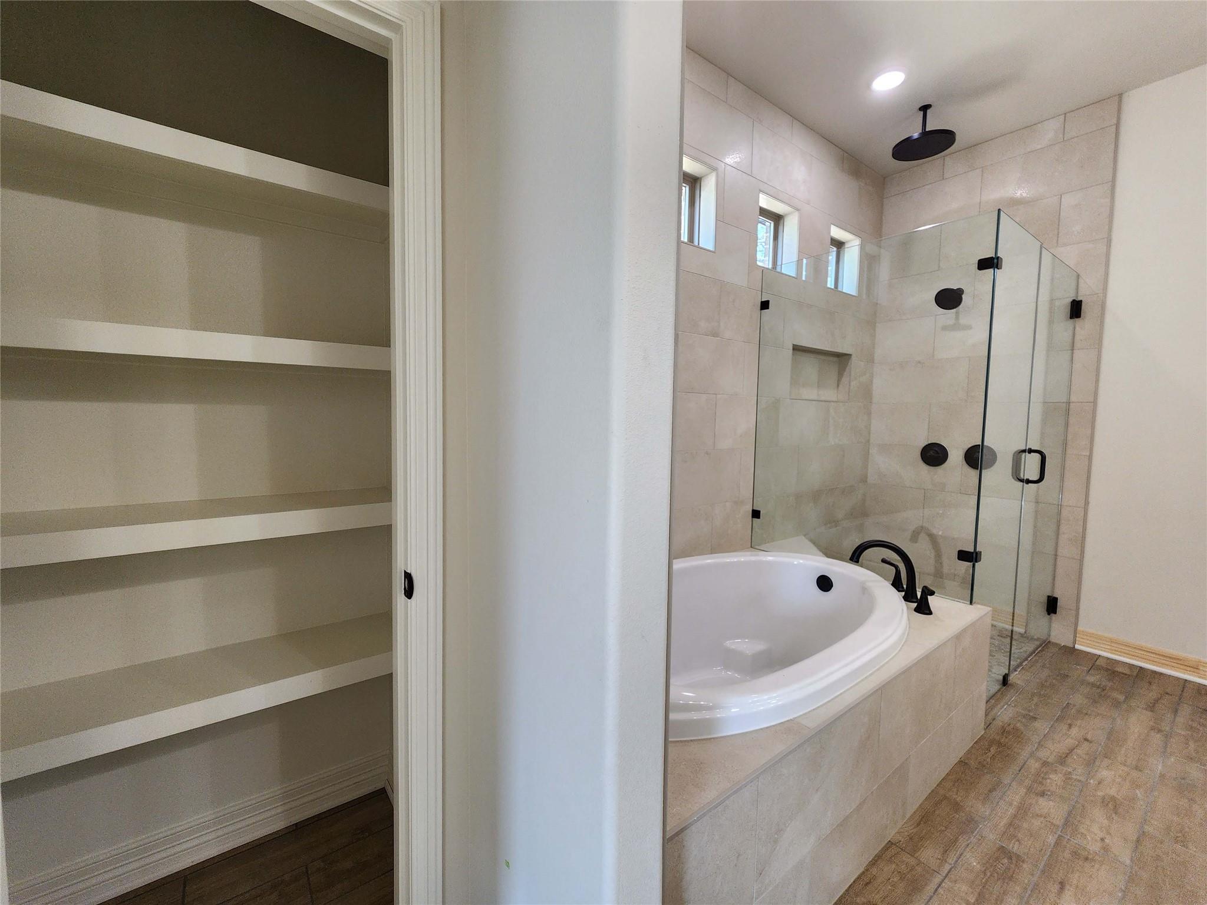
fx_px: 453
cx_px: 604
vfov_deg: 89.9
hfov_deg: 106.2
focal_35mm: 13
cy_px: 452
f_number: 2.2
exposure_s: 1/60
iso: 125
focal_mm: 2.2
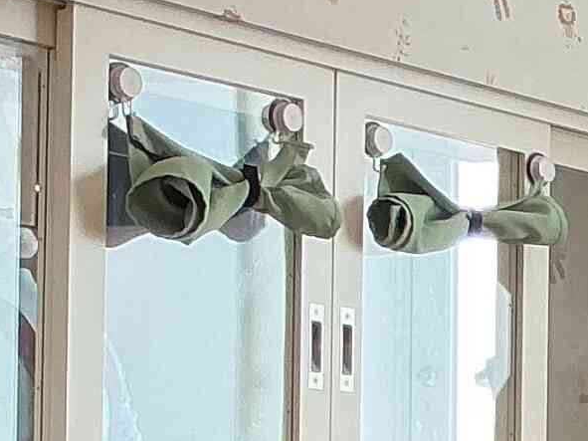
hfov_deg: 9.2
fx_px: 3023
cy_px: 595
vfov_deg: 8.2
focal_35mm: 178
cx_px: 1700
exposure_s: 1/120
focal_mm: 3
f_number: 1.8
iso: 20
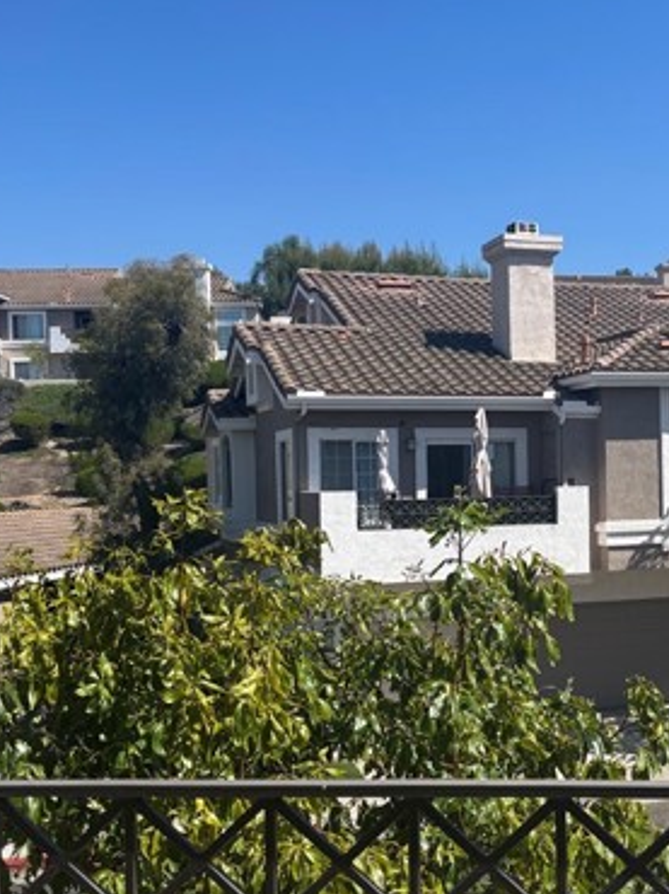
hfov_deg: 31.6
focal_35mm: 45
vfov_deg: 42.0
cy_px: 515
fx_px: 1161
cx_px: 505
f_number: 1.6
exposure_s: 1/3021
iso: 50
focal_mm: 5.96
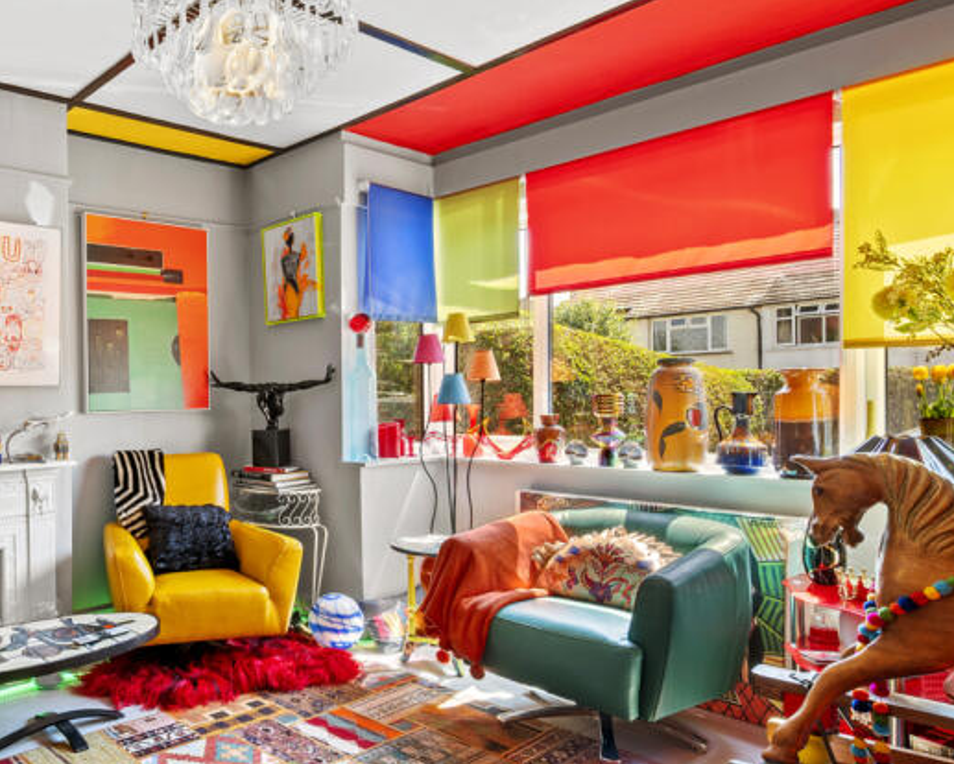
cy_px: 403
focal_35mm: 26
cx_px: 175
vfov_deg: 54.9
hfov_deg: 60.1
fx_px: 734
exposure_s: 1.3
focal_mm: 14
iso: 200
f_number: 16
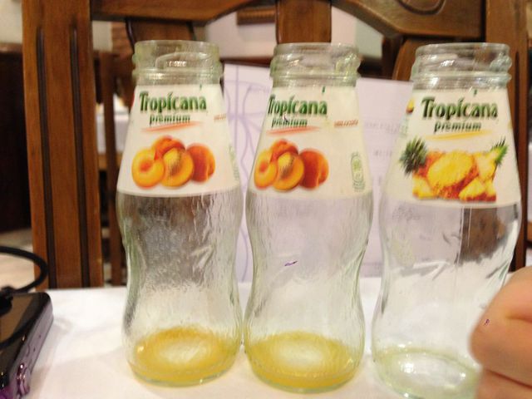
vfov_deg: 42.9
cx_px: 266
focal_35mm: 33
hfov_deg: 55.4
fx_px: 507
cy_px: 200
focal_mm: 4.13
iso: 200
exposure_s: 1/20
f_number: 2.4
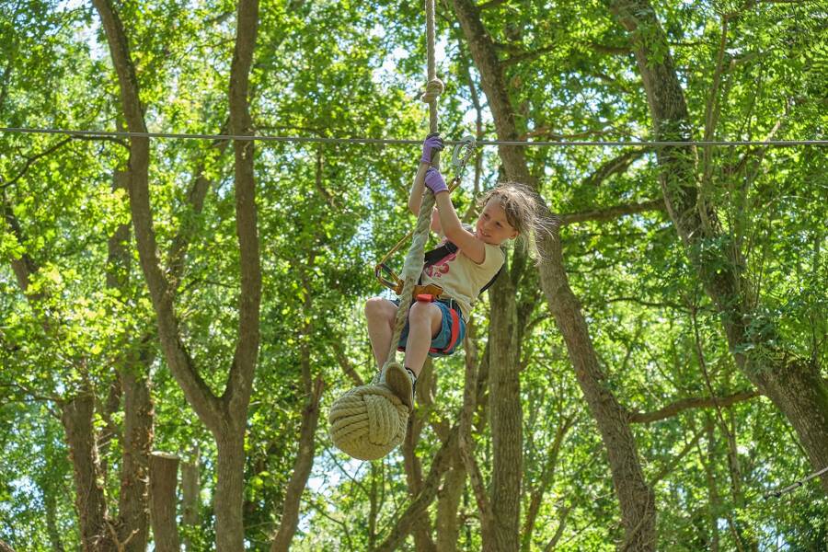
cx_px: 414
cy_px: 276
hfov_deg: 24.5
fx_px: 1909
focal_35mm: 83
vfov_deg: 16.5
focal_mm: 55
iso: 2000
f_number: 5
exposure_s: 1/500
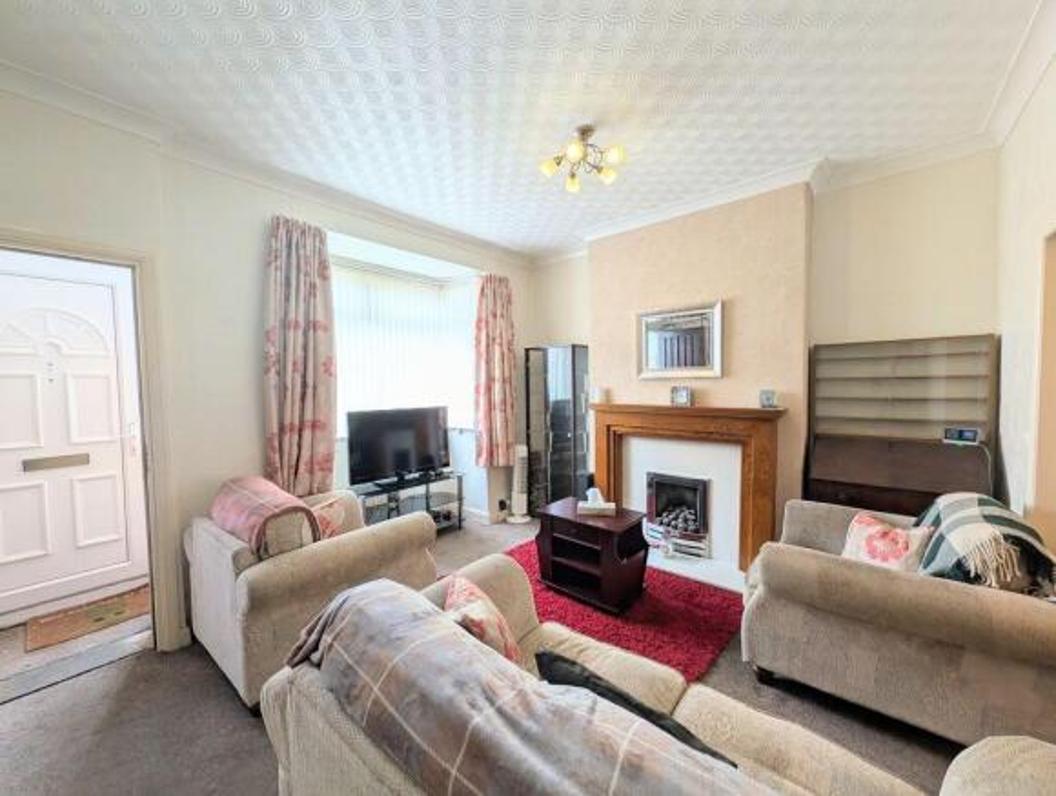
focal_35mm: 12
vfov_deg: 94.7
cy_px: 398
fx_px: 367
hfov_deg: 110.4
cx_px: 528
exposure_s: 1/100
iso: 54
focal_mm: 2.02
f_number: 1.7
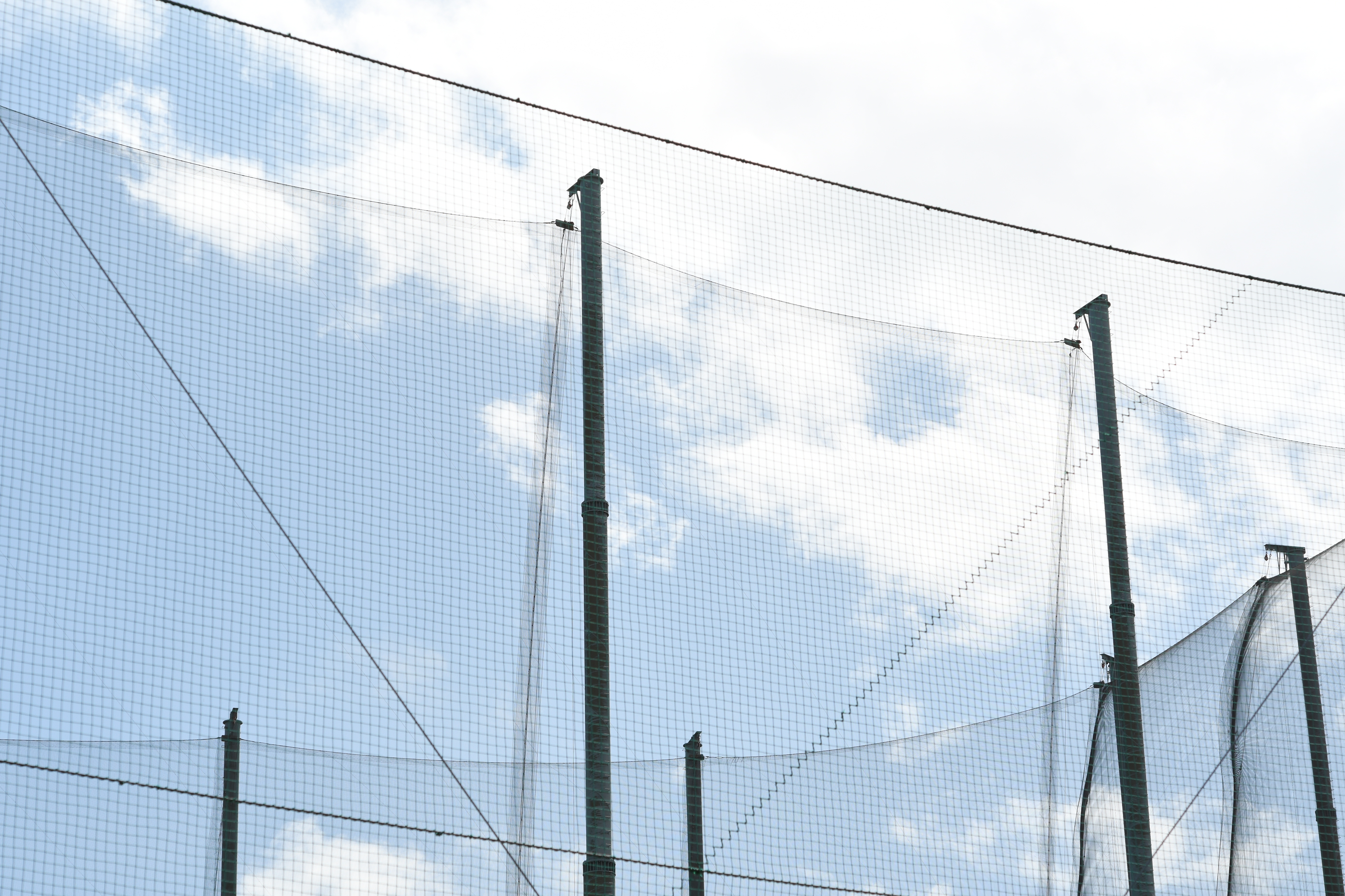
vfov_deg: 15.2
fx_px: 3362
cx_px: 672
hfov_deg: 22.6
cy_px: 448
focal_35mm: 90
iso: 100
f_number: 6.3
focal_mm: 60
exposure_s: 1/640
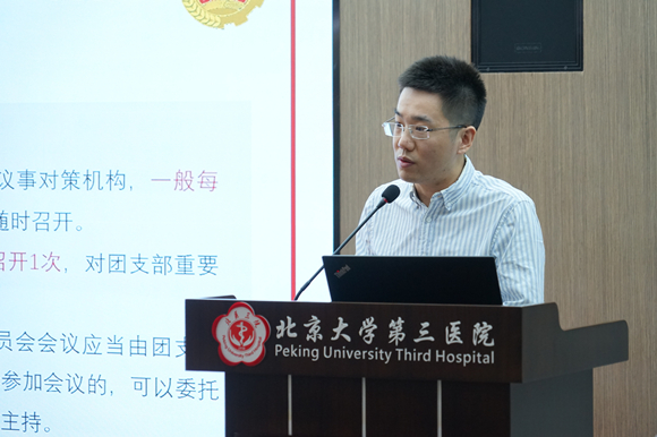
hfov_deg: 14.3
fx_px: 2626
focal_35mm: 144
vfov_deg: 9.5
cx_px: 328
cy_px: 218
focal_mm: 144
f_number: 6.3
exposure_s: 1/160
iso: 2000
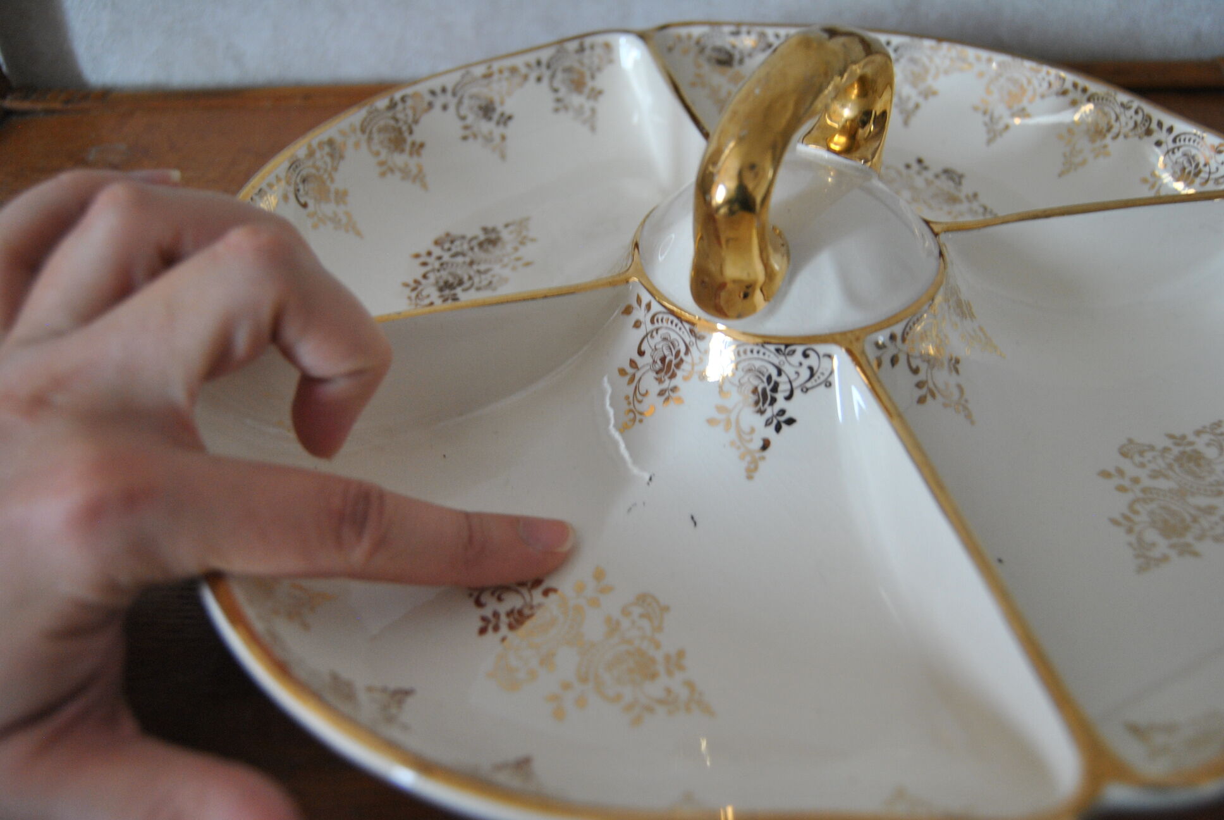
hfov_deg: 57.2
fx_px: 1123
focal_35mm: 33
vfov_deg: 40.1
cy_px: 410
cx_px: 612
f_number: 3.5
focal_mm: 22
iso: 400
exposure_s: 1/30
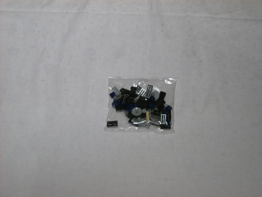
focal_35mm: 74
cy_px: 98
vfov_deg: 19.9
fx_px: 560
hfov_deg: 26.3
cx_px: 131
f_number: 4
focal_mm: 12.33
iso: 50
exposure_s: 1/8
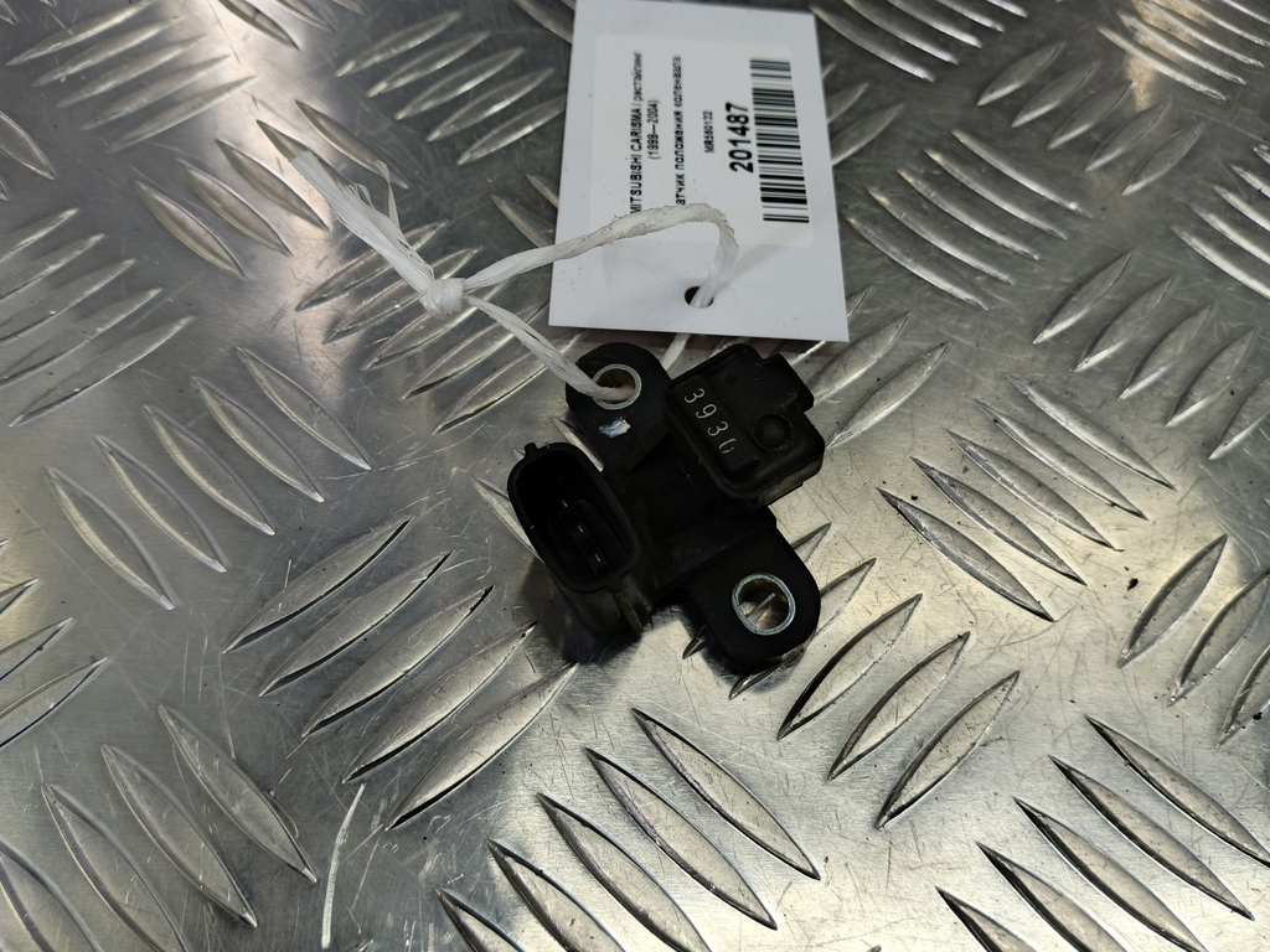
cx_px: 635
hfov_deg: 73.9
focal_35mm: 23
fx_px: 844
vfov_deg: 58.9
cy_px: 476
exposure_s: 1/66.7
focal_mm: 4.11
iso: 125
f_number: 1.6
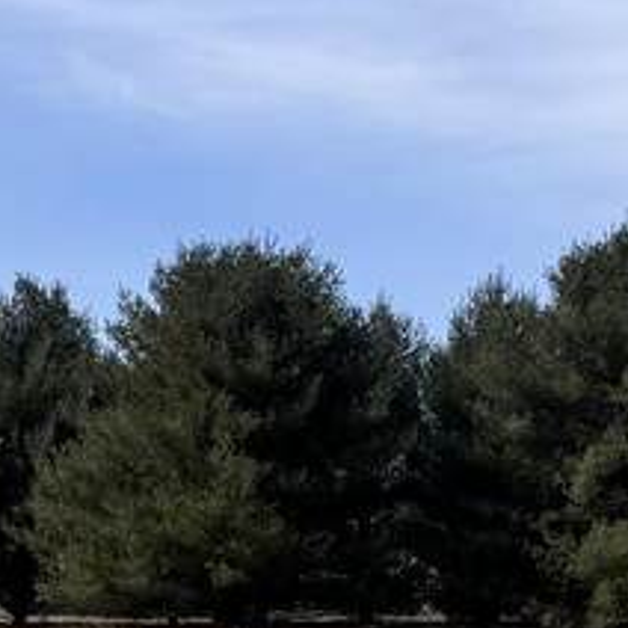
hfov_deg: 13.6
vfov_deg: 13.6
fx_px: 2627
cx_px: 181
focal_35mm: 128
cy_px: 507
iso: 80
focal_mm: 6.76
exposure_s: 1/5814
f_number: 1.78
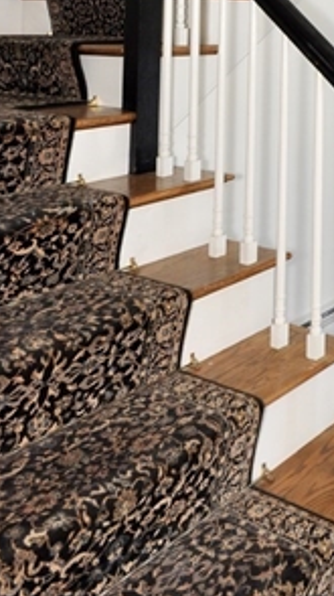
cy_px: -14
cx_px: 492
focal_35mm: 41
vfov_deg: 42.0
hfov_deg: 23.5
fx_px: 647
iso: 400
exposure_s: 1/60
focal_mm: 10
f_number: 5.6
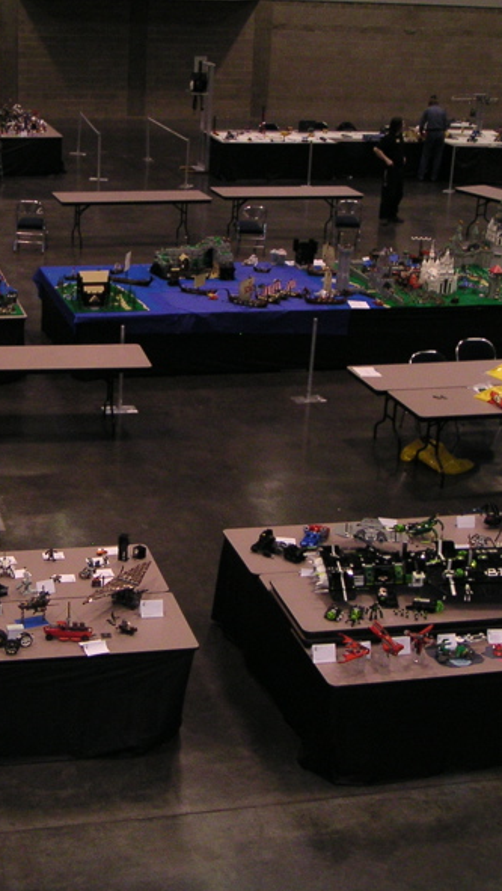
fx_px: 1323
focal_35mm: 56
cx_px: 51
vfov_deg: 37.2
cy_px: 440
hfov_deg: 21.0
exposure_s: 1/45
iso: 160
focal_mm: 6
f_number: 2.8
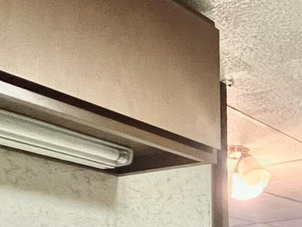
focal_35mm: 67
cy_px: 328
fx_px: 585
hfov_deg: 25.5
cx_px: 376
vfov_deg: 19.5
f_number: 1.8
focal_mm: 1.57
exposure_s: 1/60
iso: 500
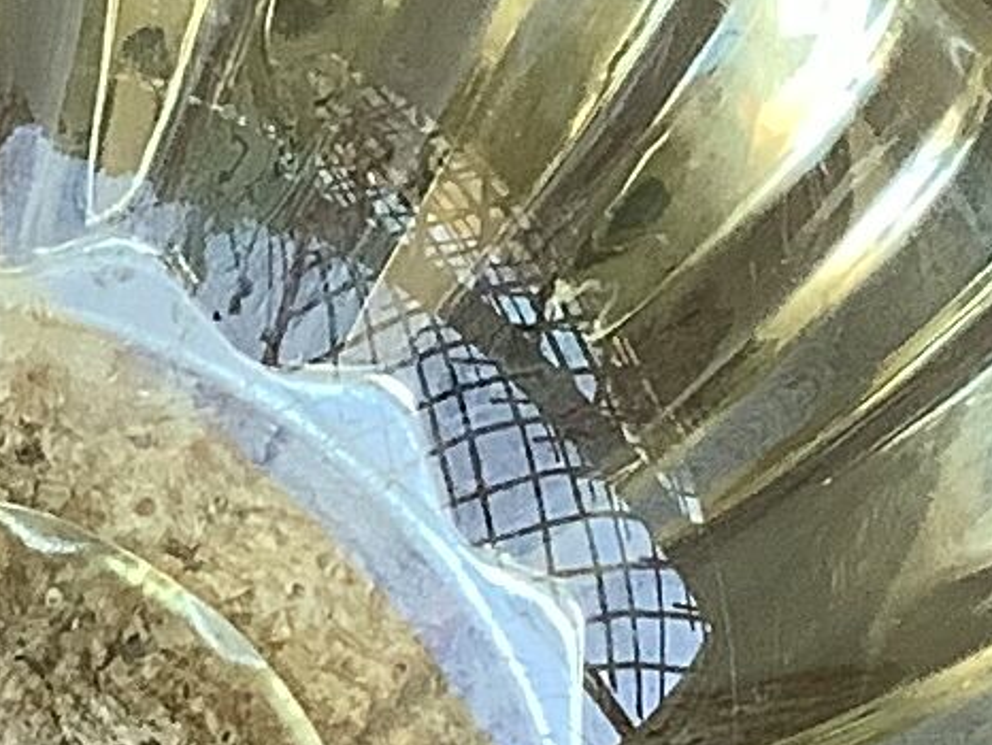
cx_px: -224
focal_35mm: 217
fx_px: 6222
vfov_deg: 6.8
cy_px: 681
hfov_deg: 9.0
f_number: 2.4
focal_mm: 3.3
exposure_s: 1/60
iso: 50
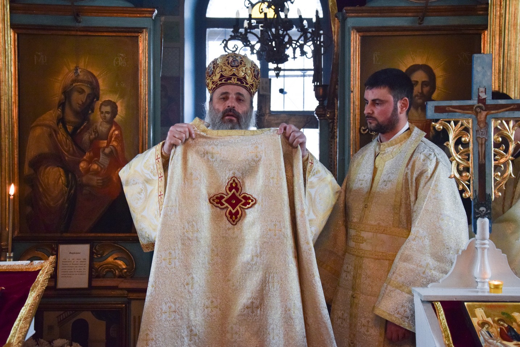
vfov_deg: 25.8
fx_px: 758
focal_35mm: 52
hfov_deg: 37.8
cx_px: 260
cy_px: 174
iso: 1600
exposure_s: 1/200
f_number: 4.5
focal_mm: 35
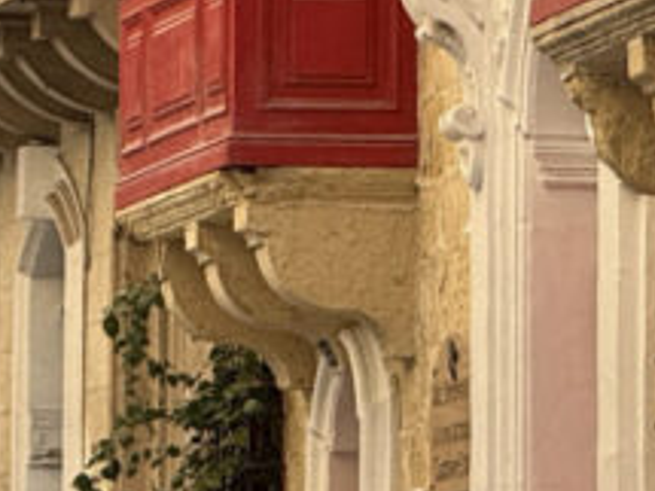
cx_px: 317
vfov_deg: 2.6
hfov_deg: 3.5
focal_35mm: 571
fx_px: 10798
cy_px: -159
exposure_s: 1/311
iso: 50
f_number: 2.8
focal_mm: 15.7
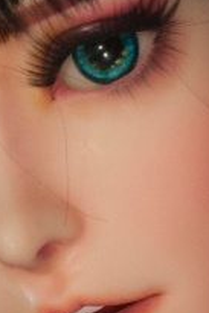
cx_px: 209
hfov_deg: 3.1
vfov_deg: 4.7
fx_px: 3808
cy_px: 429
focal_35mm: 438
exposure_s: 1/60
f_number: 4.5
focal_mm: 40
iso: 500
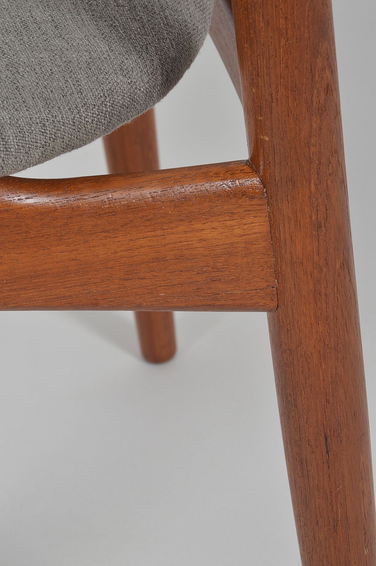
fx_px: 2943
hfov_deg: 7.3
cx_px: 188
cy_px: 283
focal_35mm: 188
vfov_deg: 11.0
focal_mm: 125
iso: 100
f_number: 22
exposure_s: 1/125
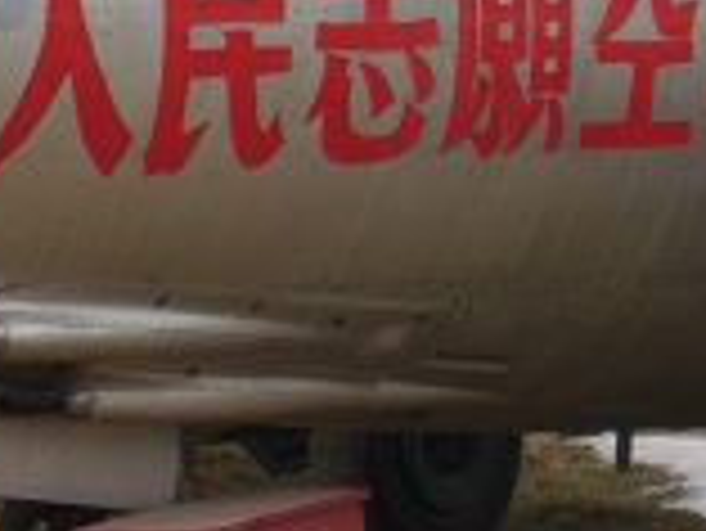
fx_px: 6980
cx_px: 940
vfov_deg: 4.3
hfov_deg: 5.7
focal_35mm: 342
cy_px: -328
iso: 80
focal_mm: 17.4
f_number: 5
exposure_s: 1/60
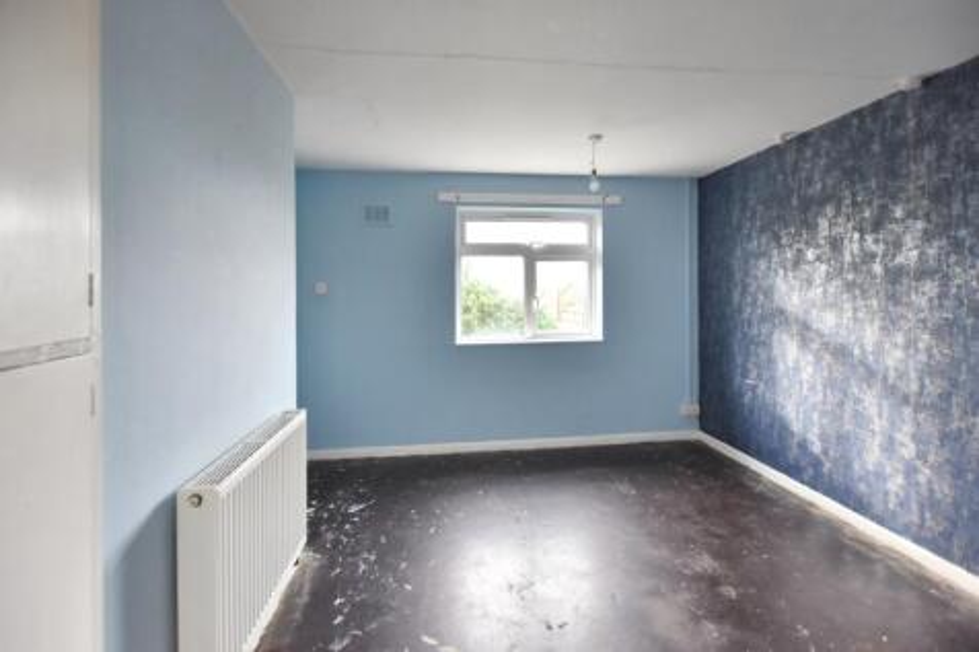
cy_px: 326
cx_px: 490
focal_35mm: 15
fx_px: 408
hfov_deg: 100.4
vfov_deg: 77.3
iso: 800
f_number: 3.5
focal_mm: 10
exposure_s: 1/160
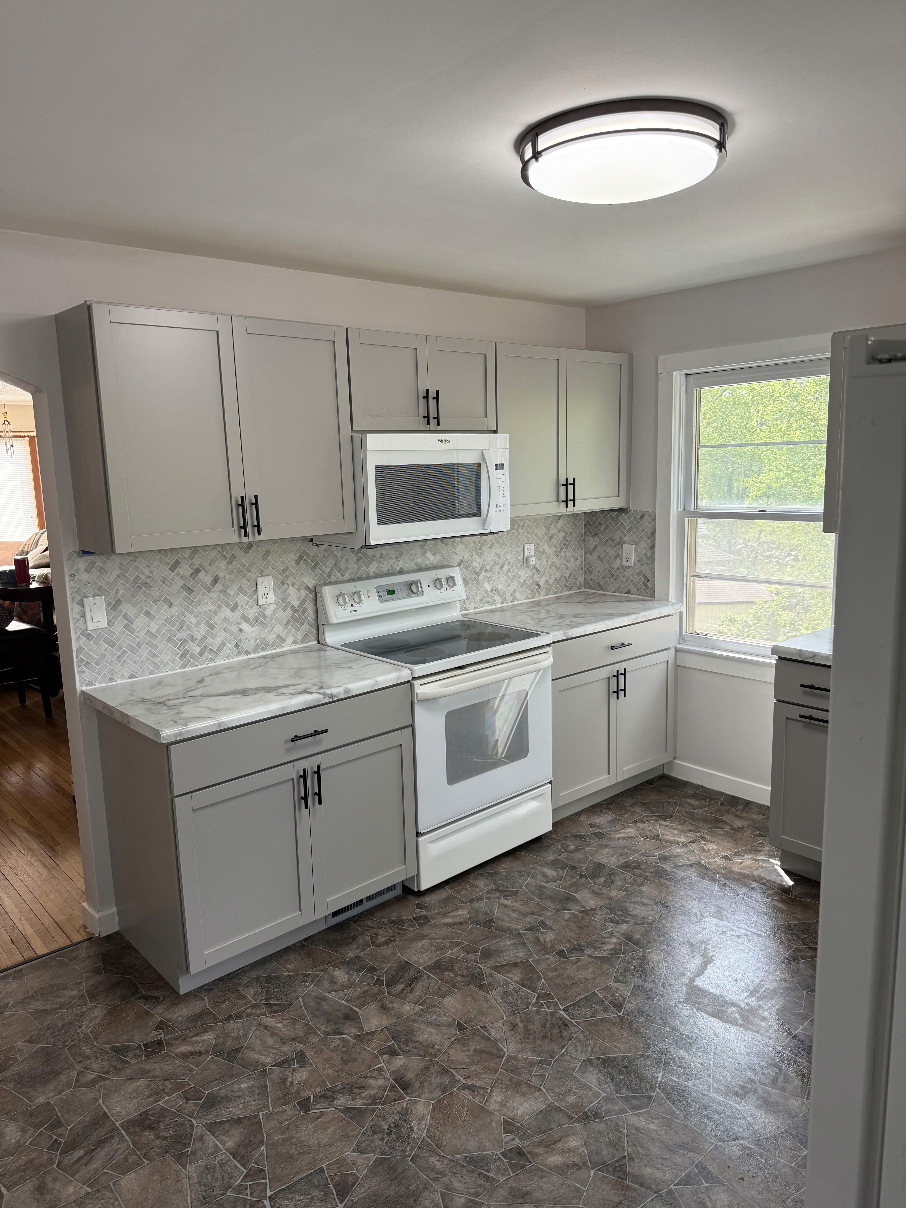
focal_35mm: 24
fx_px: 838
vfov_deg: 71.6
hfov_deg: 56.8
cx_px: 453
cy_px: 604
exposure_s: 1/138
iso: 80
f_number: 1.78
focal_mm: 6.76
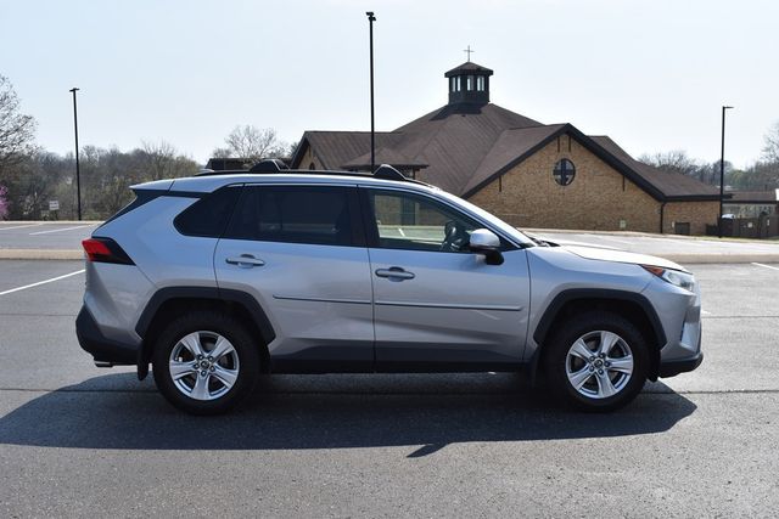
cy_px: 260
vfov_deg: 35.5
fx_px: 812
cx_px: 390
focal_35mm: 38
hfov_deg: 51.3
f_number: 8
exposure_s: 1/320
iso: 100
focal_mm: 25
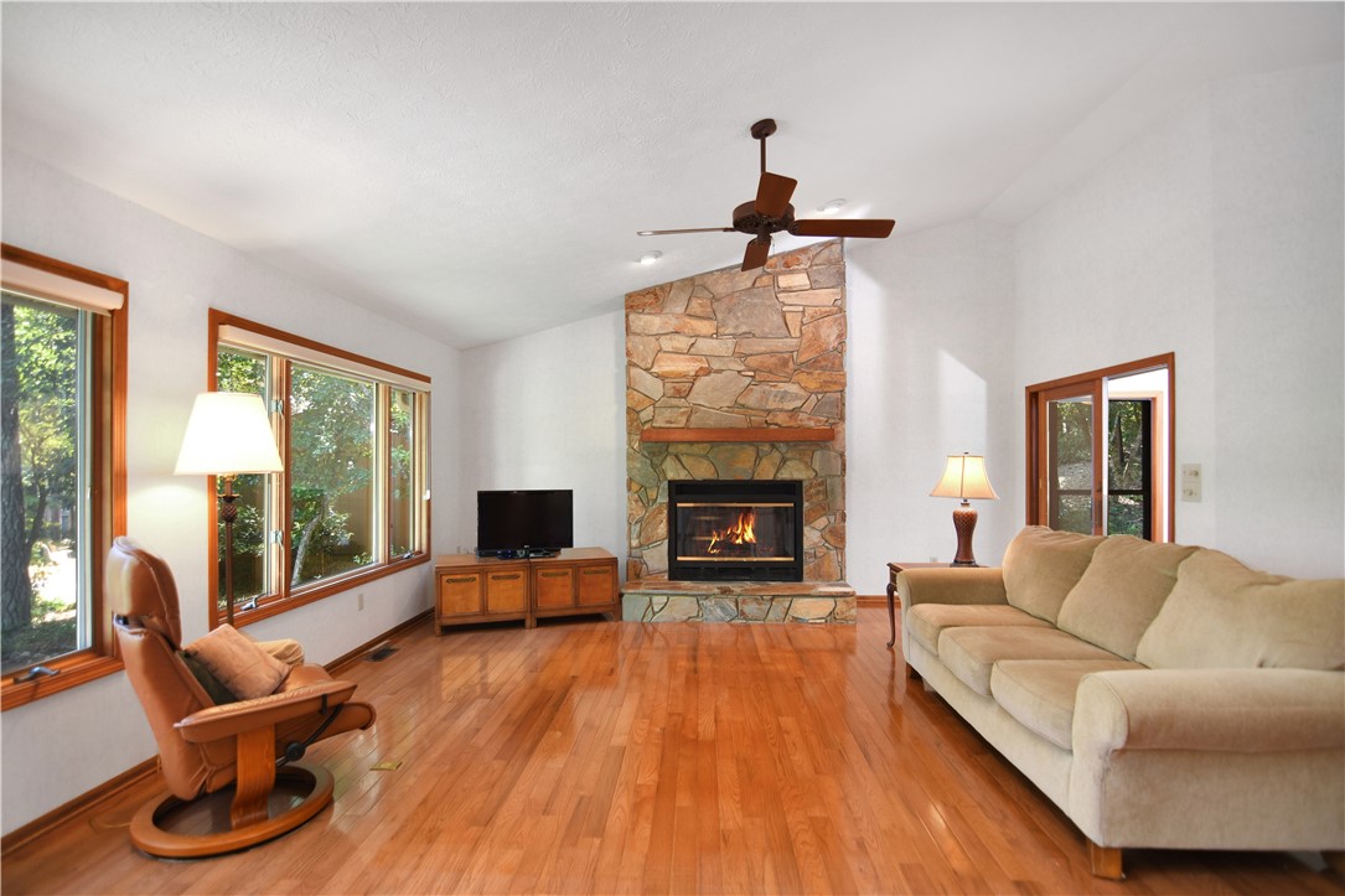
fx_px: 616
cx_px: 672
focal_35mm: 16
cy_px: 448
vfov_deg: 72.0
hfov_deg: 95.0
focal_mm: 11
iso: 160
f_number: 2.8
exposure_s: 1/25
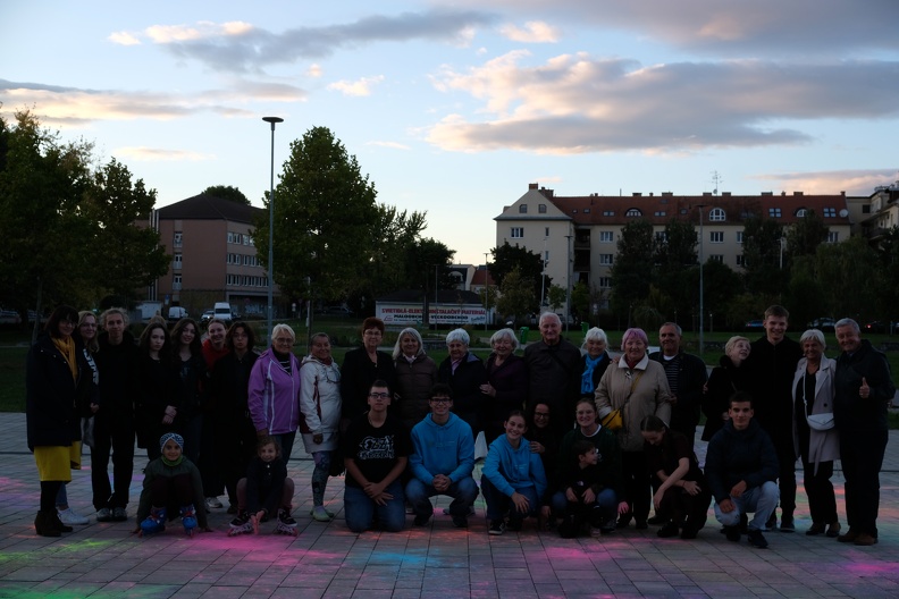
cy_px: 300
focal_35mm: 41
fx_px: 1024
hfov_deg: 47.4
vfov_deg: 32.6
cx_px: 450
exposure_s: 1/100
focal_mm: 27
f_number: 8
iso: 320
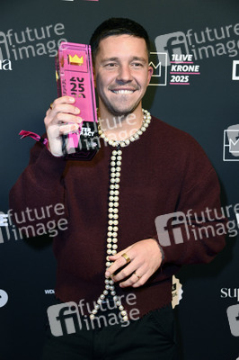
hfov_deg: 20.9
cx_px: 120
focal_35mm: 65
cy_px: 180
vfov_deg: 31.0
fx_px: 648
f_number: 5
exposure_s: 1/200
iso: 2000
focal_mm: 65
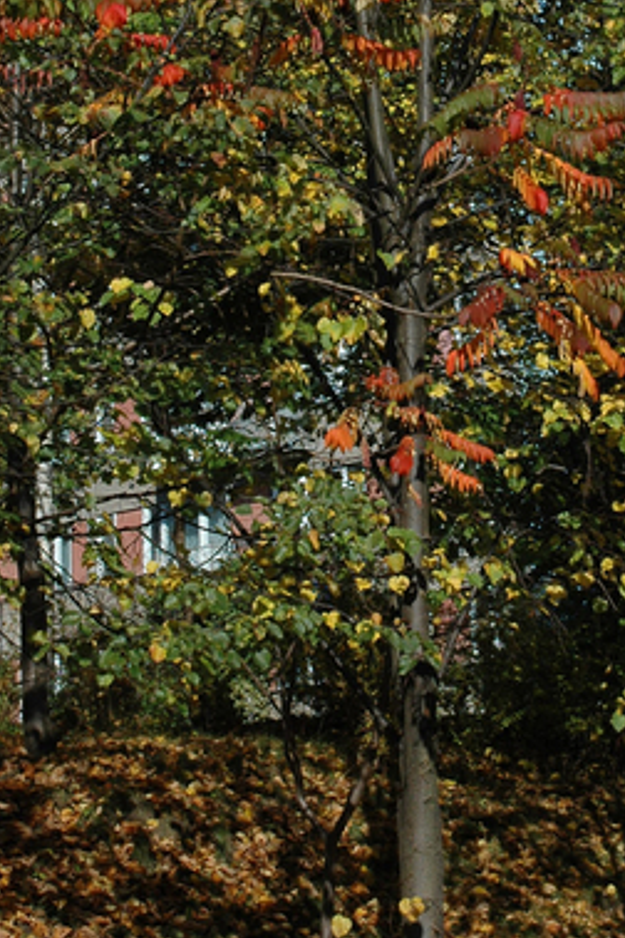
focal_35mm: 92
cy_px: 211
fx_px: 2397
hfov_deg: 14.8
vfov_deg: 21.9
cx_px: 438
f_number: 10
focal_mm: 29
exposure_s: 1/400
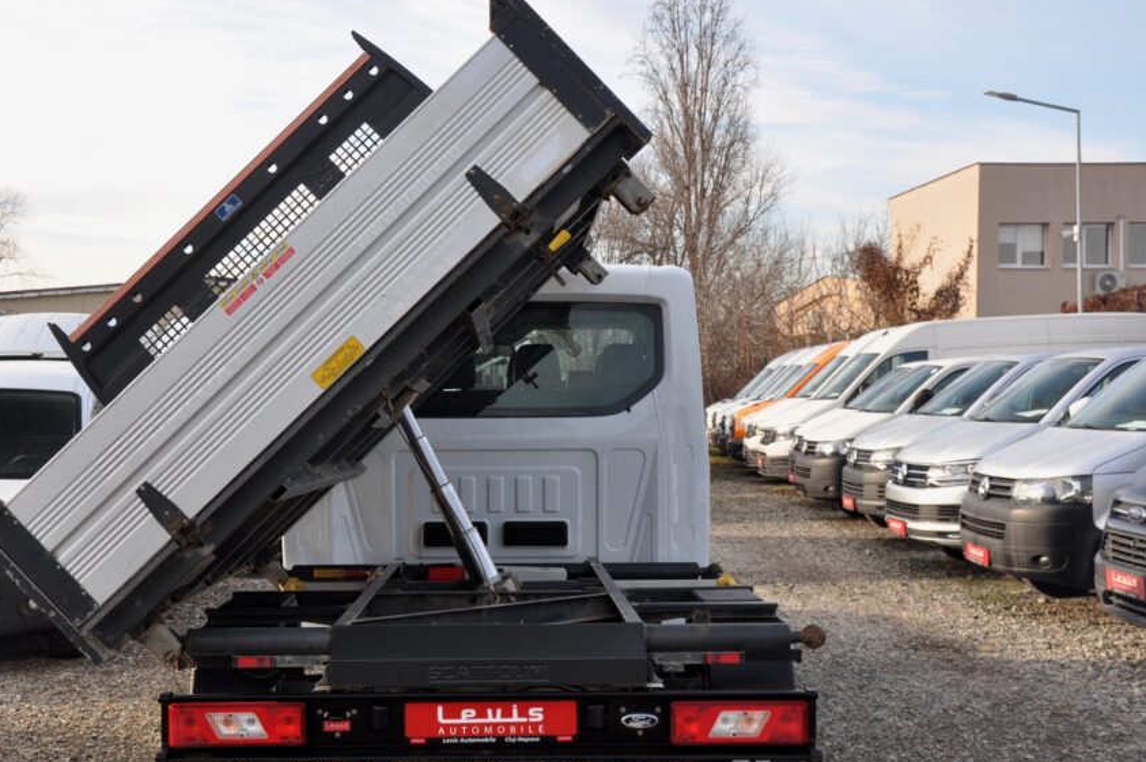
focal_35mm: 51
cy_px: 404
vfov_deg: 26.4
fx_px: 1622
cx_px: 495
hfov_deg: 38.8
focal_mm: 28
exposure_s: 1/200
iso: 500
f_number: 7.1
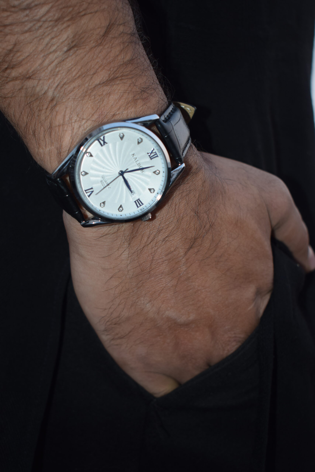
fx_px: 748
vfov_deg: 35.1
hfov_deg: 23.8
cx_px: 158
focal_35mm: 57
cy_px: 236
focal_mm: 38
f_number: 4.8
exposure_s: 1/60
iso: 360
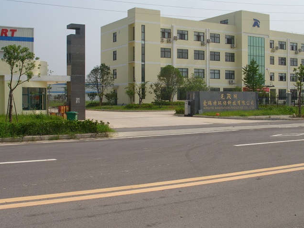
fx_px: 422
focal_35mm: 48
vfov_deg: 30.3
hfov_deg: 39.6
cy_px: 115
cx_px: 145
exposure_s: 1/369
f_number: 7.4
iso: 50
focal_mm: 7.8
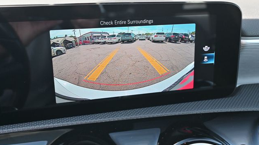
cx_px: 129
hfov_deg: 54.6
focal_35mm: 37
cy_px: 64
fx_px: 251
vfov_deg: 32.3
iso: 400
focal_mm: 23
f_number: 4.2
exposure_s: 1/125
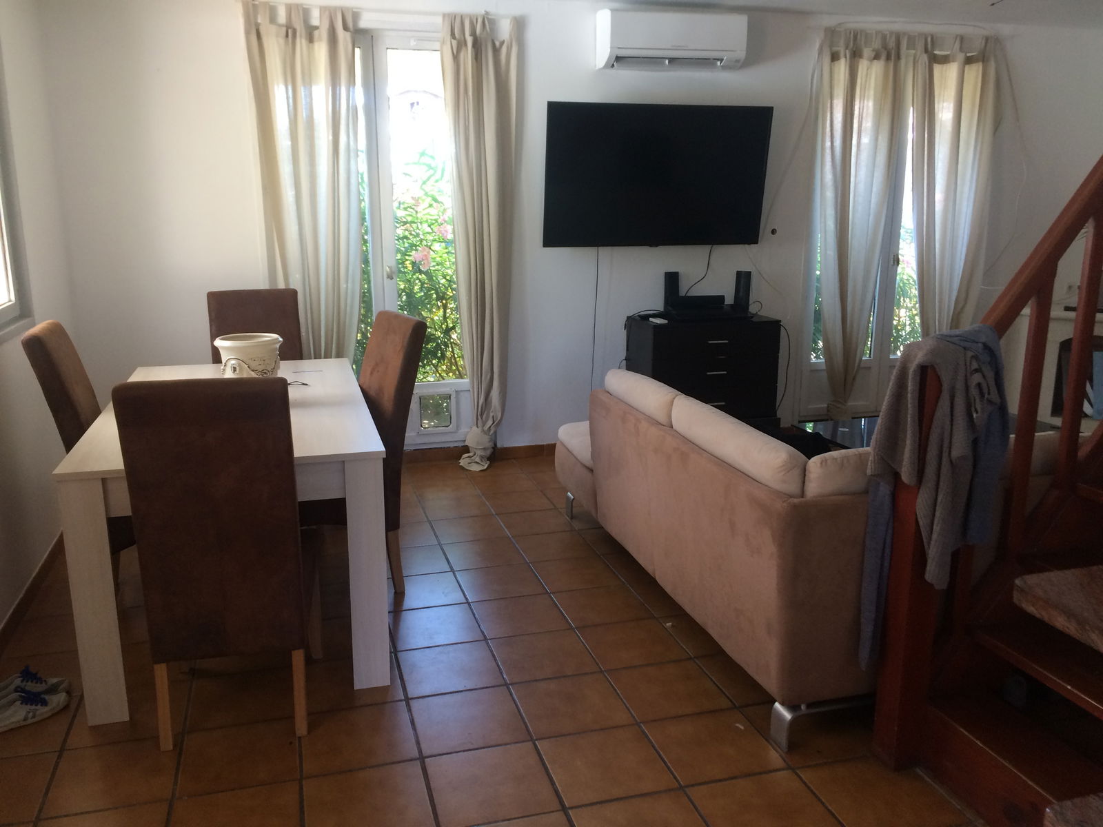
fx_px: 924
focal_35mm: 29
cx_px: 552
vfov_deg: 48.2
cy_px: 414
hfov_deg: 61.7
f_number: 2.2
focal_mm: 4.15
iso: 64
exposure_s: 1/33
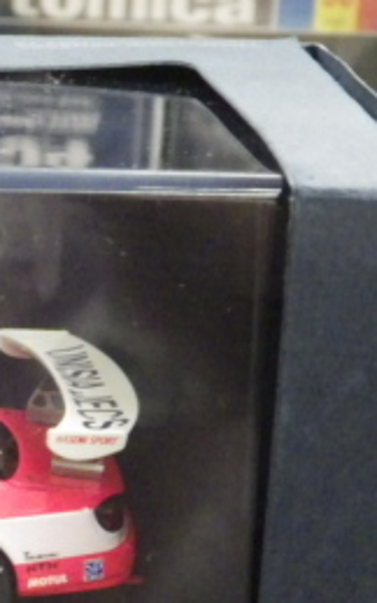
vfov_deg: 11.2
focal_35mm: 186
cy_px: 501
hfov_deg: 6.9
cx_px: -326
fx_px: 3056
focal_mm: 12.8
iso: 1250
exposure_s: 1/25
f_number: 4.2
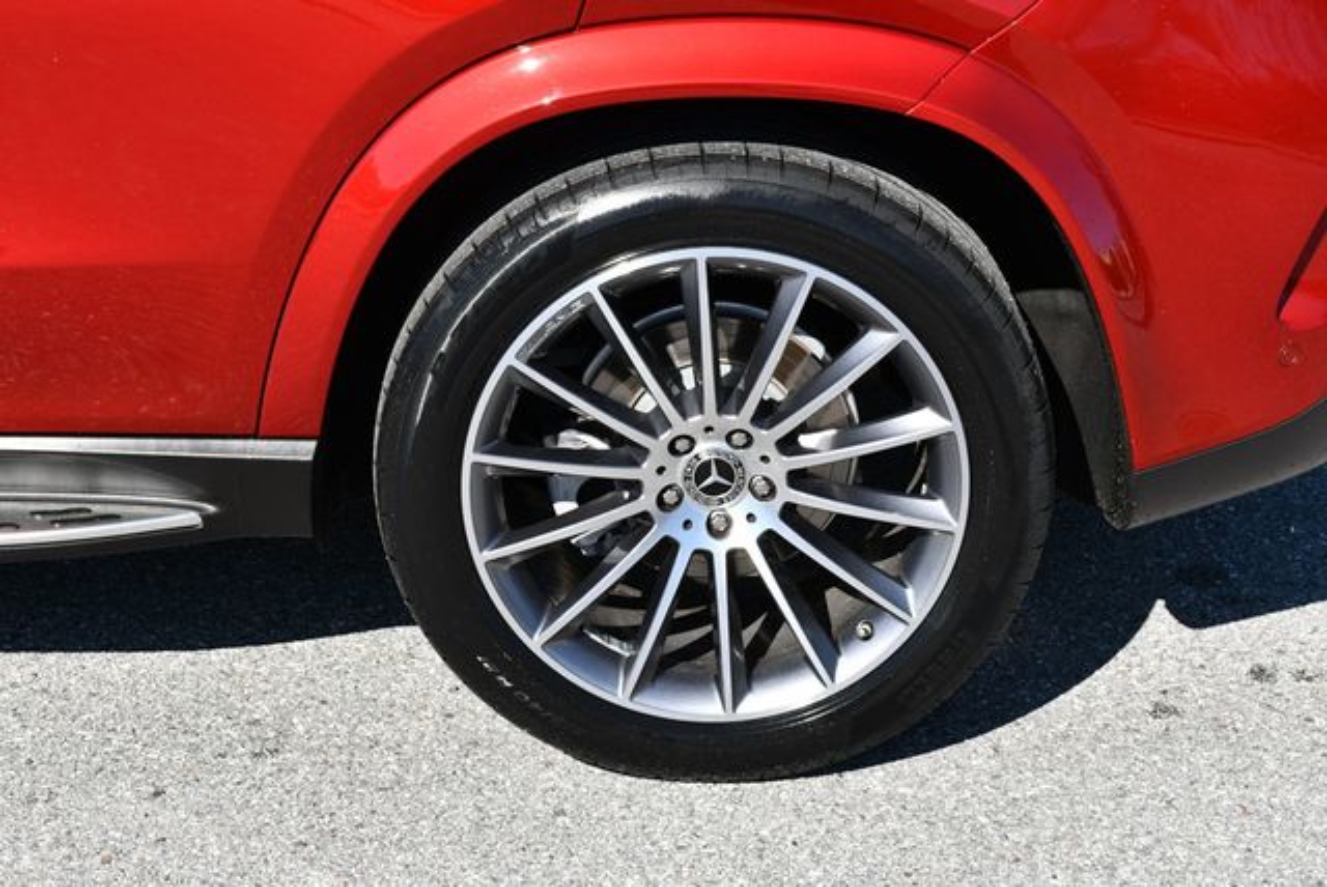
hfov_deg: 29.6
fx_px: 2509
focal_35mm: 68
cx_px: 664
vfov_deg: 20.1
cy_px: 444
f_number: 8
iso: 100
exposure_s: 1/250
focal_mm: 34
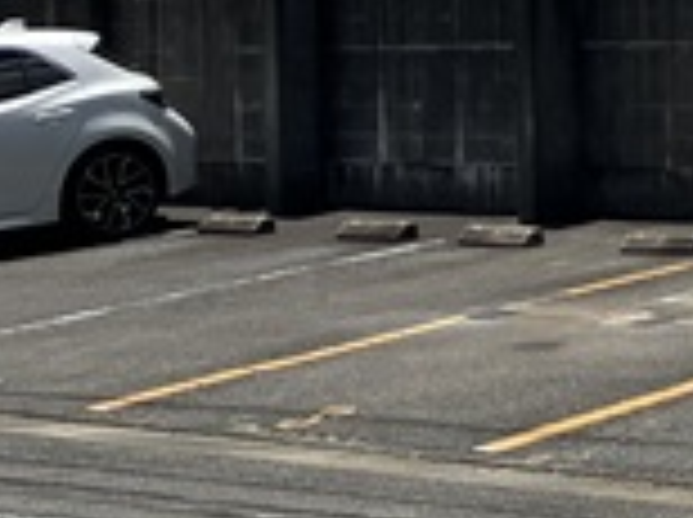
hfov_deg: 12.8
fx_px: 2618
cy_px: -90
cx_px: 1458
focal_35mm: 131
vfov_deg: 11.1
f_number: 1.8
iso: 32
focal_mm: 3.99
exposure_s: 1/2703
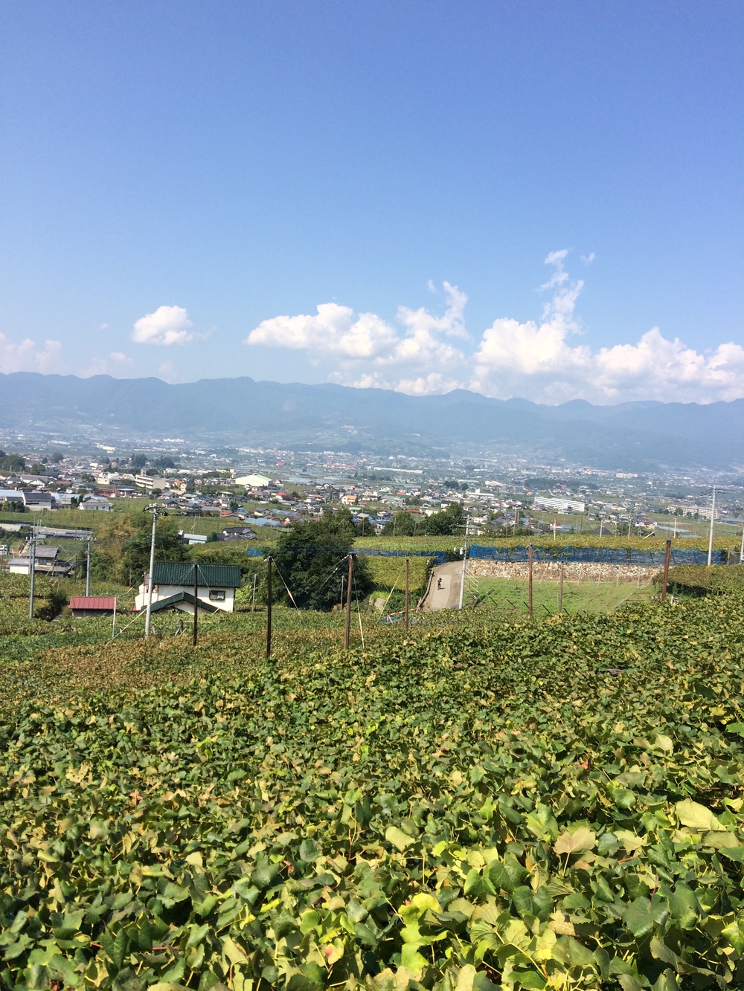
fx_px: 831
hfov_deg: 48.2
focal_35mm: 29
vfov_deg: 61.7
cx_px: 372
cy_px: 496
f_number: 2.2
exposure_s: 1/1866
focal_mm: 4.15
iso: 32
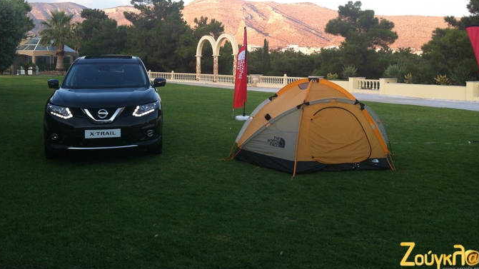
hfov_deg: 48.3
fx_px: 533
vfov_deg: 28.1
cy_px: 80
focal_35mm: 42
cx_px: 220
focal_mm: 3.85
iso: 80
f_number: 2.8
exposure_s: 1/132
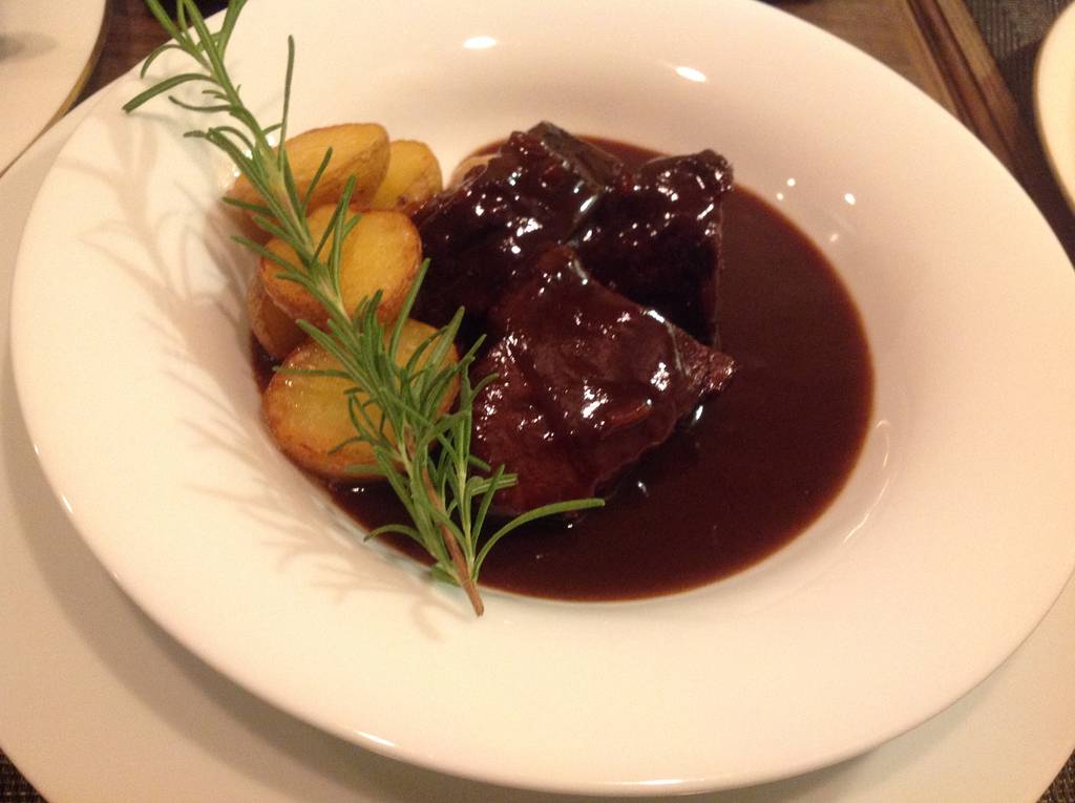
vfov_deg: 40.6
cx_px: 538
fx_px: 1085
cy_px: 402
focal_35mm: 35
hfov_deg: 52.7
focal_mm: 4.28
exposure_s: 1/15
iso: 320
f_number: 2.4
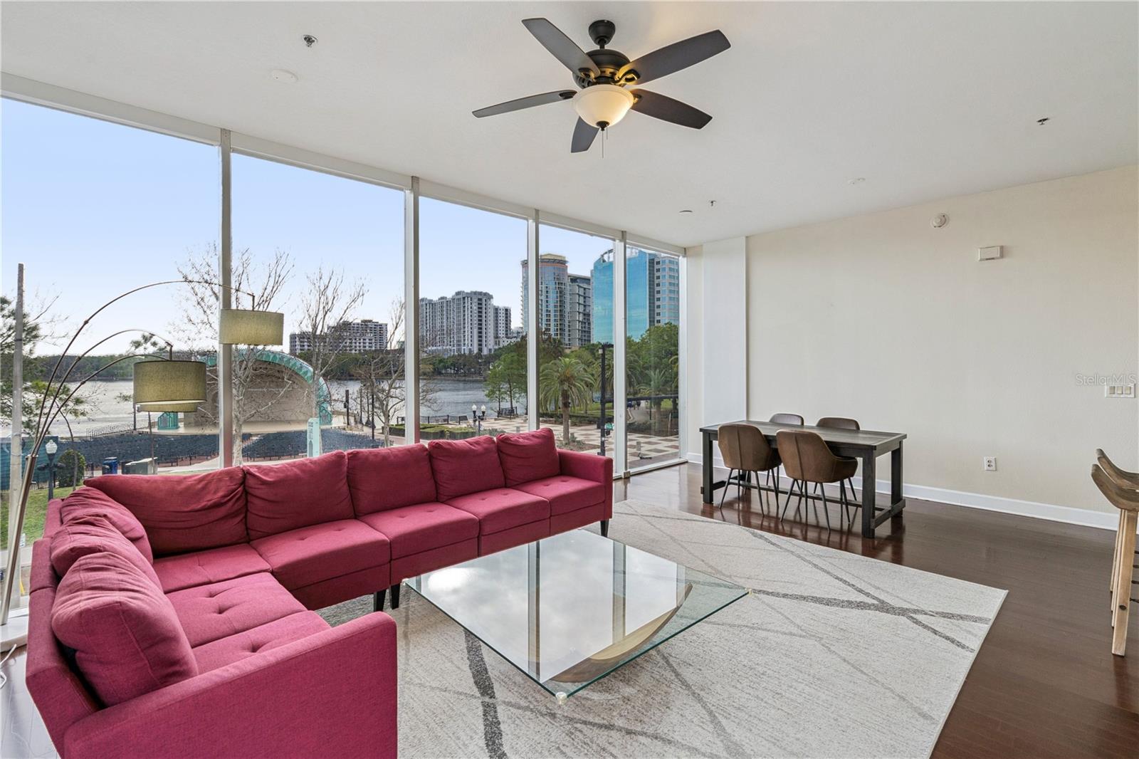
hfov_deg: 96.7
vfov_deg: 73.7
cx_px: 570
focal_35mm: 16
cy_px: 380
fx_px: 506
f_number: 9
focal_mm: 16
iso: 400
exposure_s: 1/160
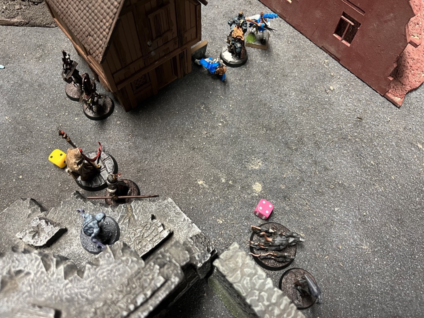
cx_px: 212
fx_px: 318
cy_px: 159
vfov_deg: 53.1
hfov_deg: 67.3
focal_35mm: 26
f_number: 1.6
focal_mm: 5.1
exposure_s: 1/60
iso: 250
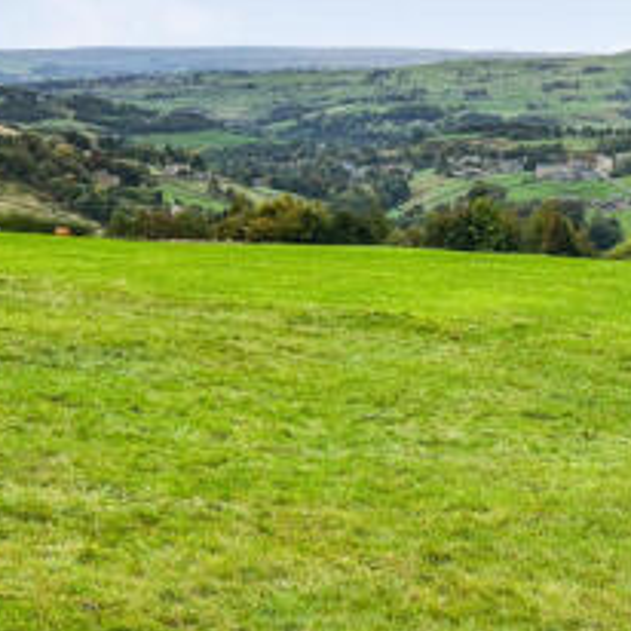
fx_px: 1341
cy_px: 176
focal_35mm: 65
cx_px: 626
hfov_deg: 25.2
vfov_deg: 26.2
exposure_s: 1/950
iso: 50
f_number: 1.5
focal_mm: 5.7
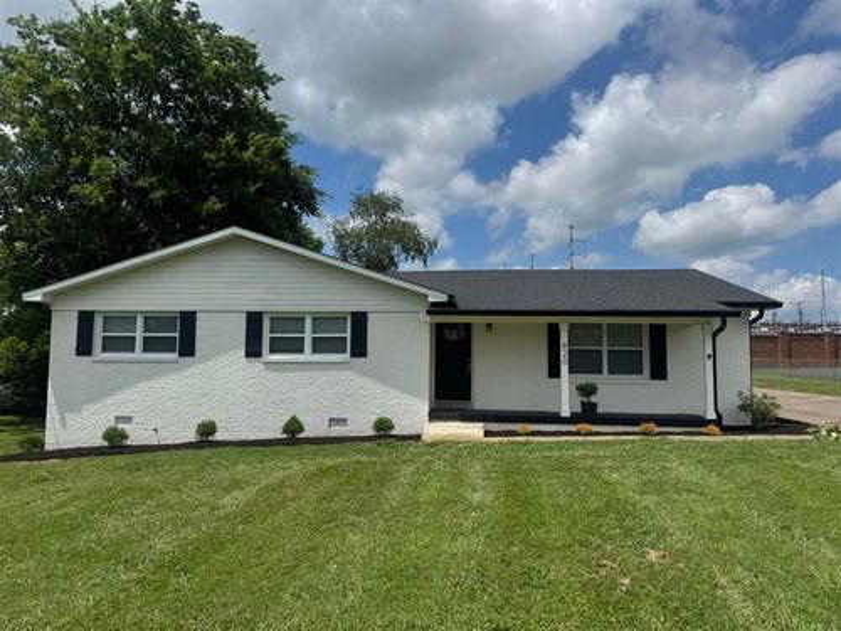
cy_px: 316
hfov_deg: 71.6
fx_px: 583
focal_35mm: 24
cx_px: 420
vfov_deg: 56.8
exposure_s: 1/9009
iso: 80
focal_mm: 6.76
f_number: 1.78
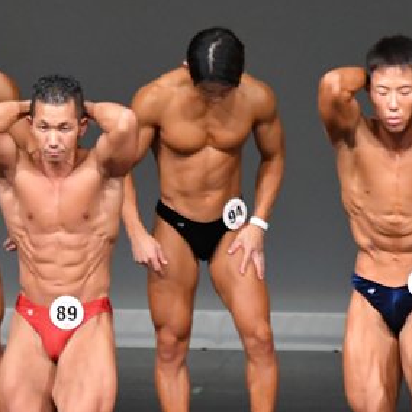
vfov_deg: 2.4
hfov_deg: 2.4
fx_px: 9830
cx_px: 105
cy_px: 299
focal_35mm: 730
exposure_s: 1/400
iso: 5000
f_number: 5.6
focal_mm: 210
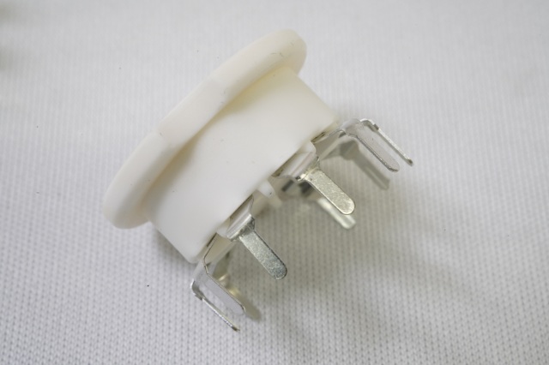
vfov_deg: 27.0
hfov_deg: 39.6
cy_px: 182
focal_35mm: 50
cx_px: 274
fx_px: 762
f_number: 16
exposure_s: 1/1.6
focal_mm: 50
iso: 800
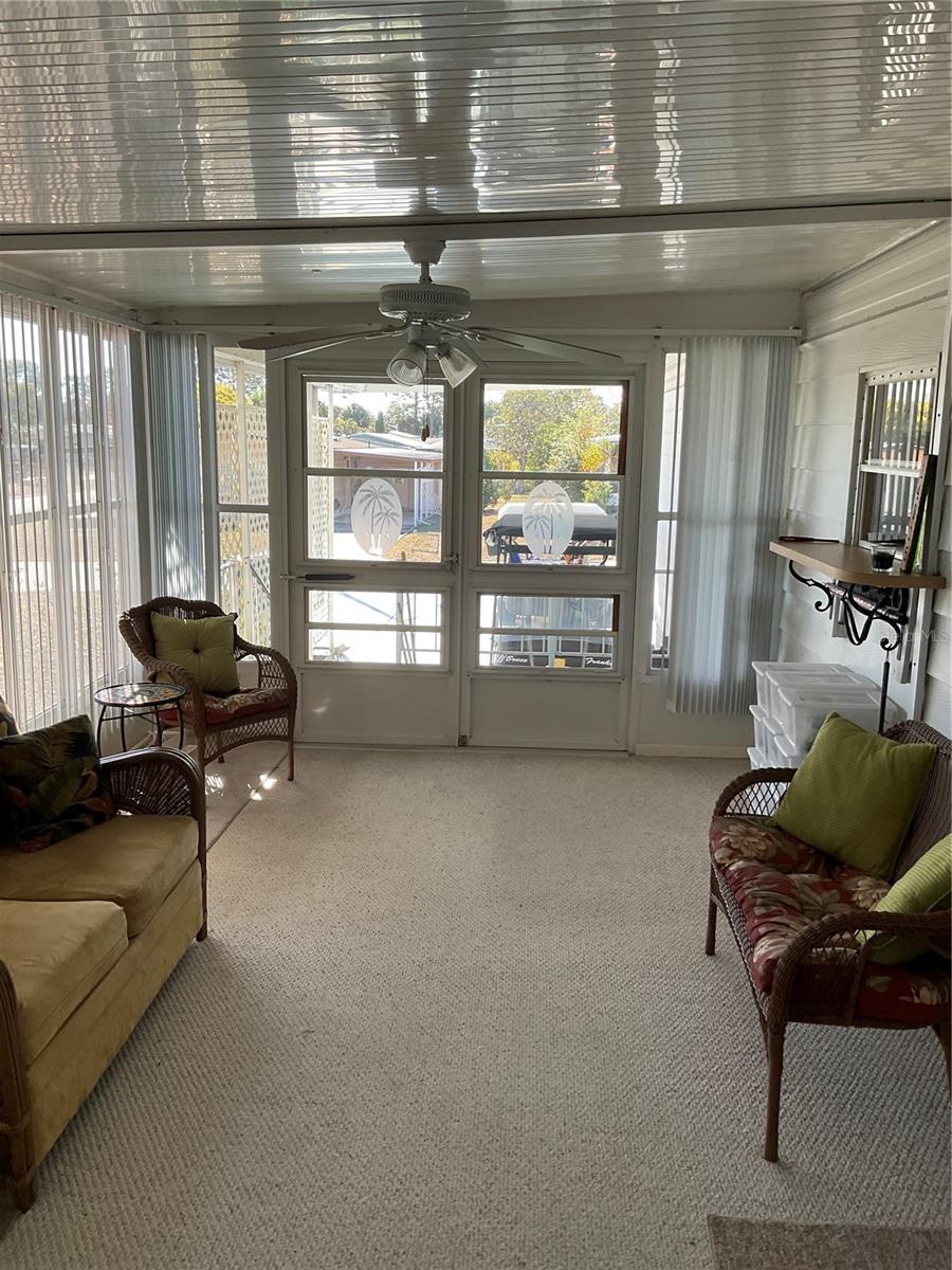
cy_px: 635
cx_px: 476
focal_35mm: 29
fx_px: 1063
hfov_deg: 48.2
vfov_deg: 61.7
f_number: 1.8
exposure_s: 1/122
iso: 20
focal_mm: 3
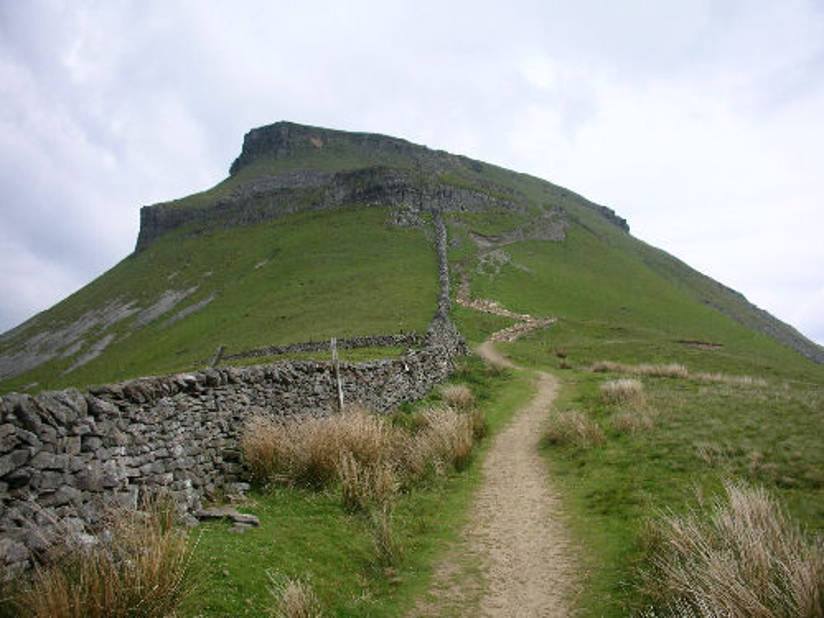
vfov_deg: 40.7
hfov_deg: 52.6
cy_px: 309
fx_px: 833
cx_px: 412
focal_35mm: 35
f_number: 8.5
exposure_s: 1/65.3
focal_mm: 5.8
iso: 50
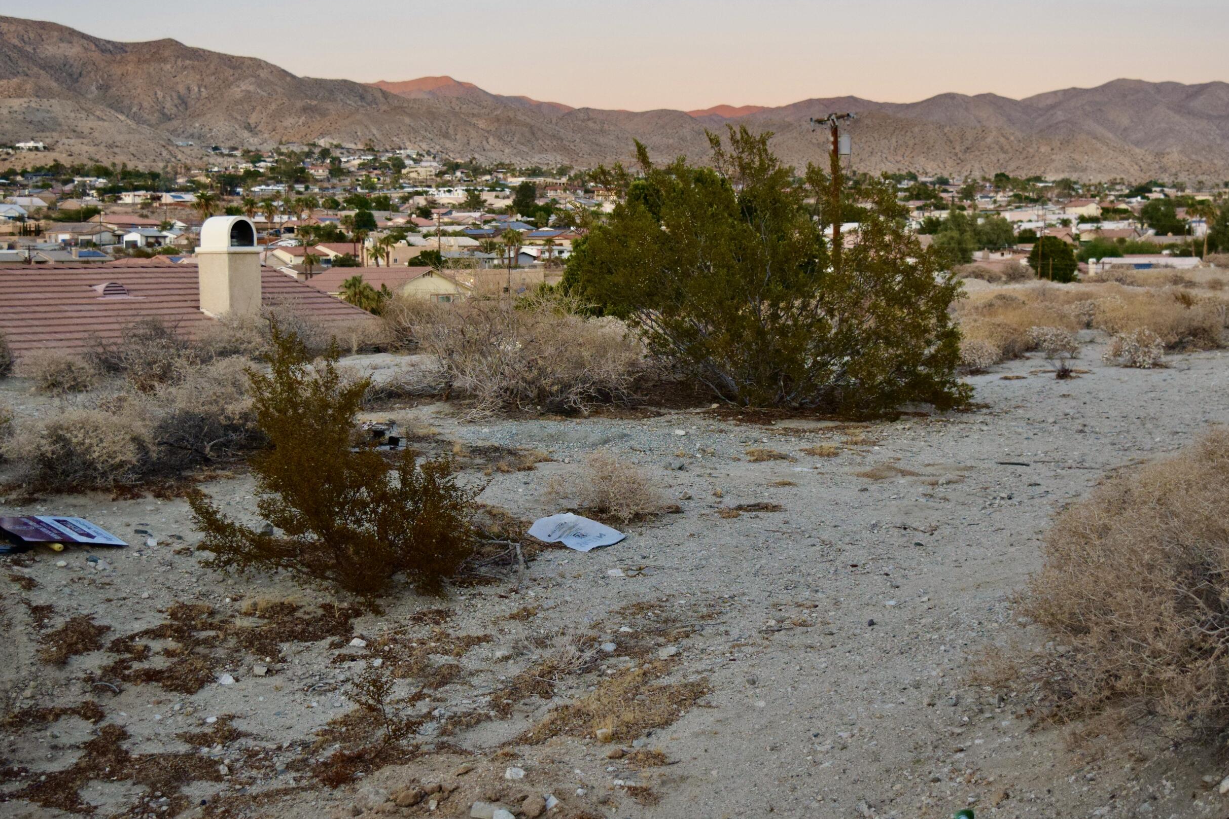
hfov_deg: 38.2
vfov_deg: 26.0
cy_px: 365
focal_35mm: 52
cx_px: 639
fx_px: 1775
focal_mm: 28
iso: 1250
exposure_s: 1/500
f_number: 4.2
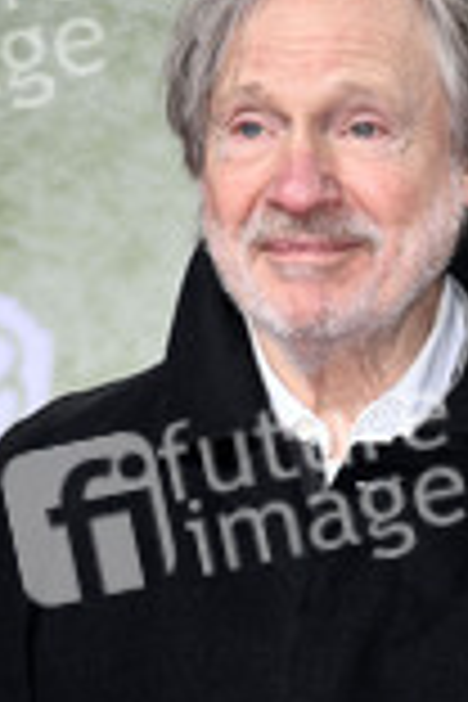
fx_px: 9496
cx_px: 364
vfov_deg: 4.2
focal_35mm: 487
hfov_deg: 2.8
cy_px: 724
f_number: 5.6
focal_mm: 190
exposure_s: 1/250
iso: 640
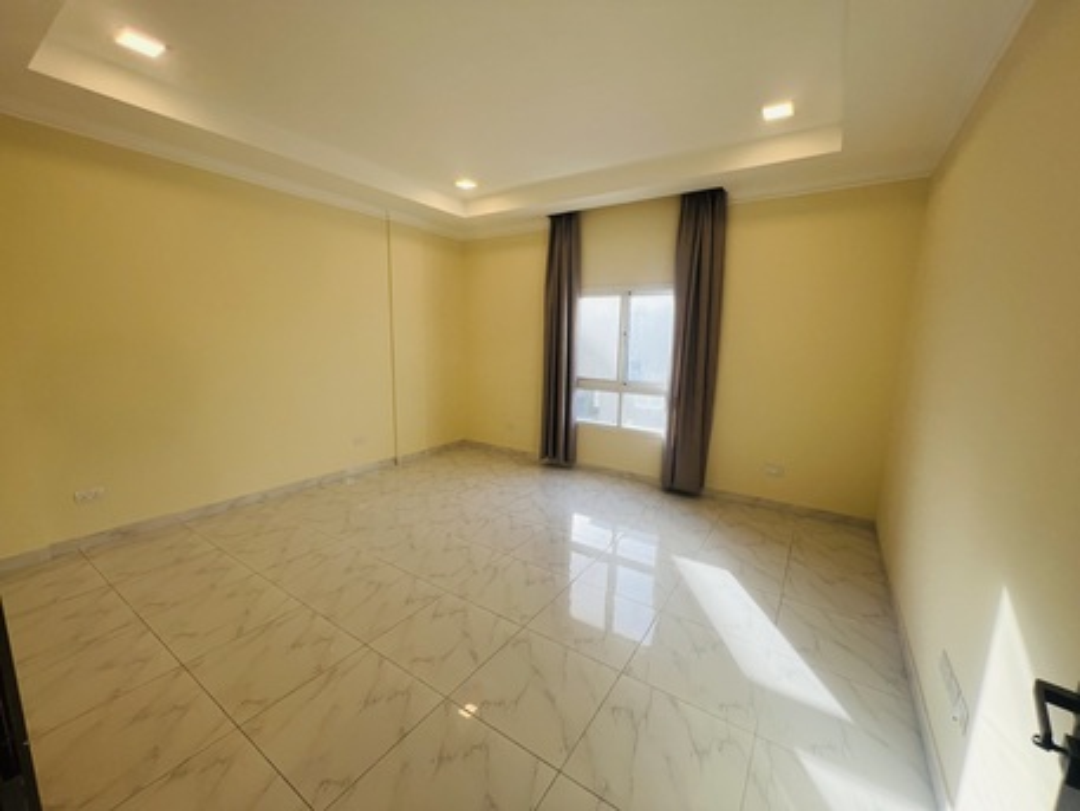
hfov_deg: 106.2
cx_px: 540
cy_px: 406
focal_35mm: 13
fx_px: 406
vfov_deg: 89.9
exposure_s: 1/117
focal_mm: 1.57
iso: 32
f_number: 1.8
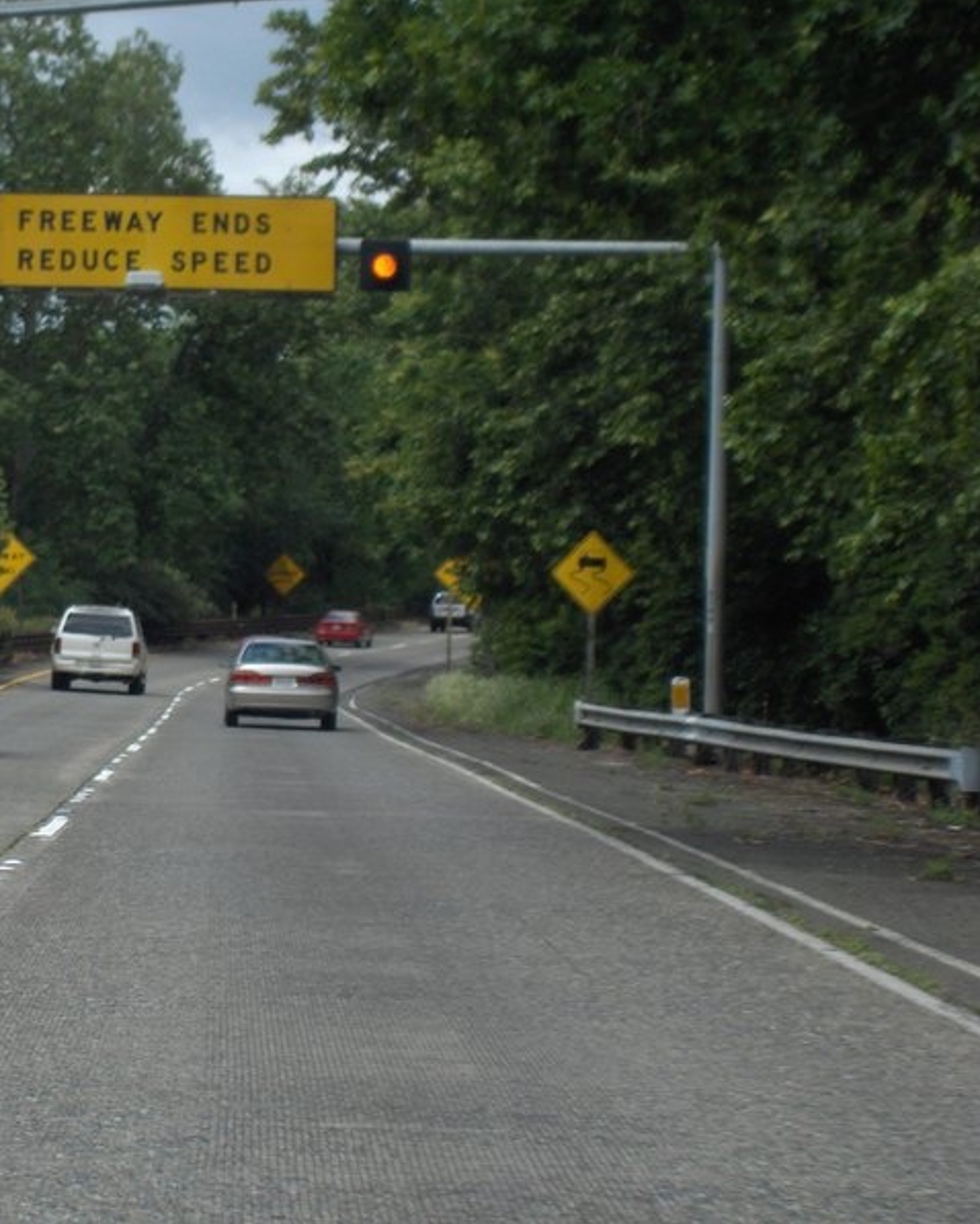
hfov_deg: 10.1
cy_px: 613
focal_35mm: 153
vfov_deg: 12.6
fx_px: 5544
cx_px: 164
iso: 100
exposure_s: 1/336
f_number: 4.9
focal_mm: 24
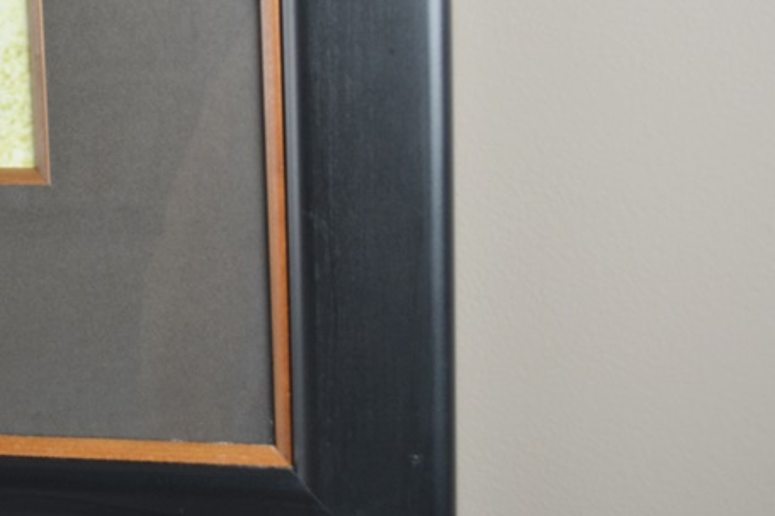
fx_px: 1658
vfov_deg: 17.7
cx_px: 31
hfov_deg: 25.2
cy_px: 214
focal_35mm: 77
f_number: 4.2
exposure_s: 1/60
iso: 560
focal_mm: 26
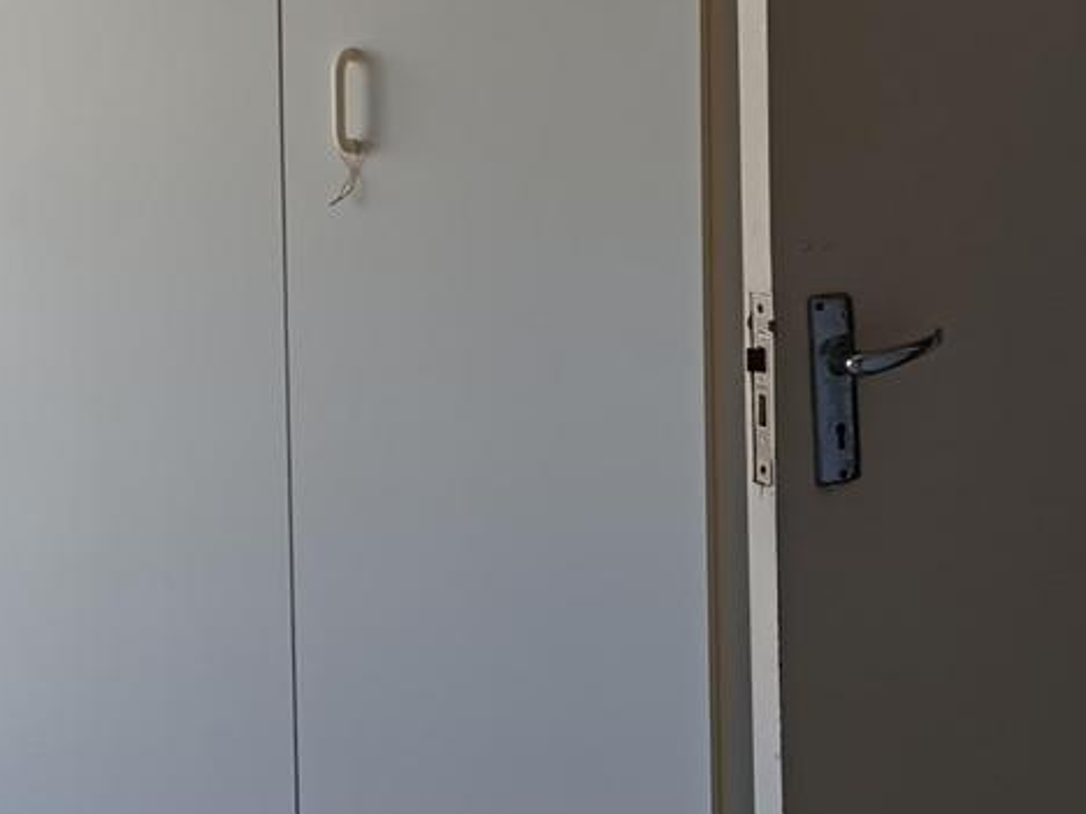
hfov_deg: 23.4
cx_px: 176
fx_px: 2573
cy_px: 153
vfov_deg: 17.8
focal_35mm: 82
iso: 329
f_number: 1.75
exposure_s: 1/100
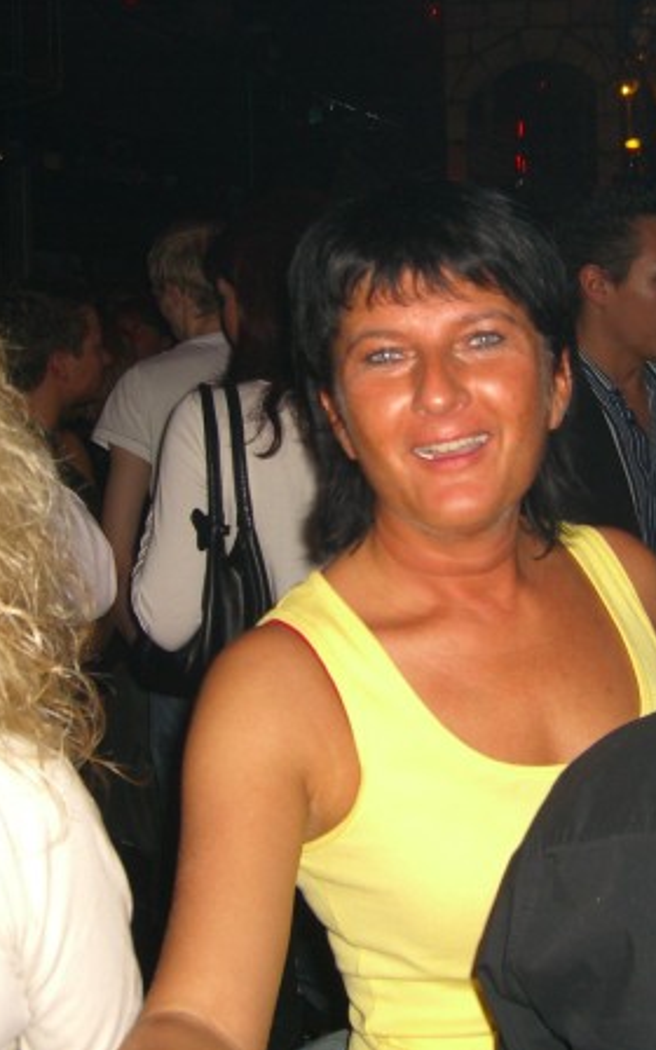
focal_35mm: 54
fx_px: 1545
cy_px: 525
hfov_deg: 23.9
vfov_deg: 37.5
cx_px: 431
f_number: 2.8
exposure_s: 1/60
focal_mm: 7.9
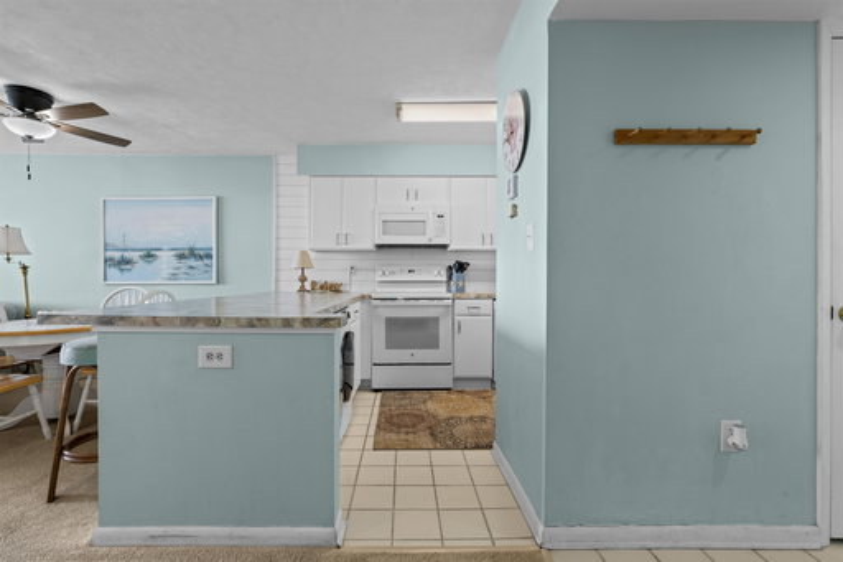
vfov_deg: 73.7
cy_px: 281
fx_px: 375
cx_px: 422
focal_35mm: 16
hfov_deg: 96.8
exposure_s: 1/15
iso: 320
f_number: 8
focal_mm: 16
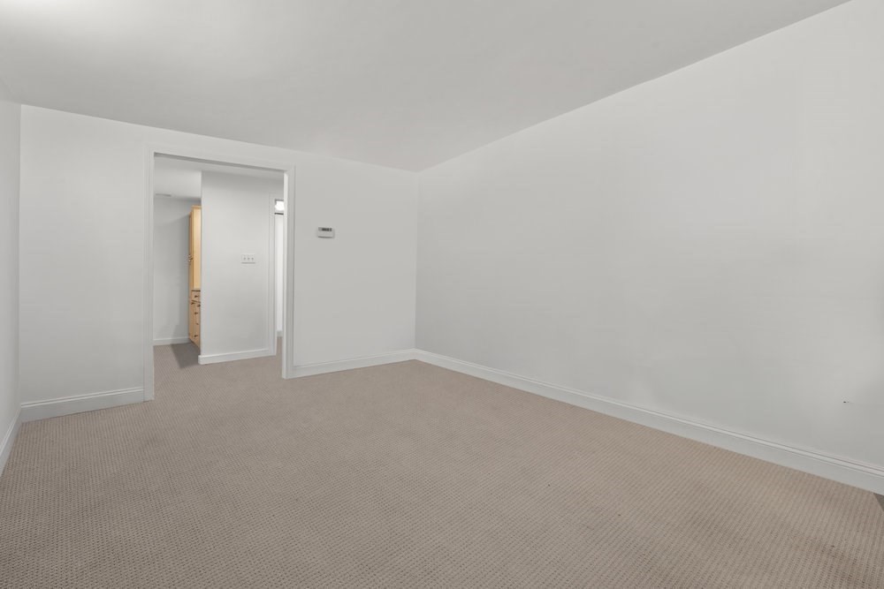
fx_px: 393
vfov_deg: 73.8
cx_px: 442
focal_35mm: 16
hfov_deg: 96.7
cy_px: 294
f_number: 9
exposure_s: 1.6
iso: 320
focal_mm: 16
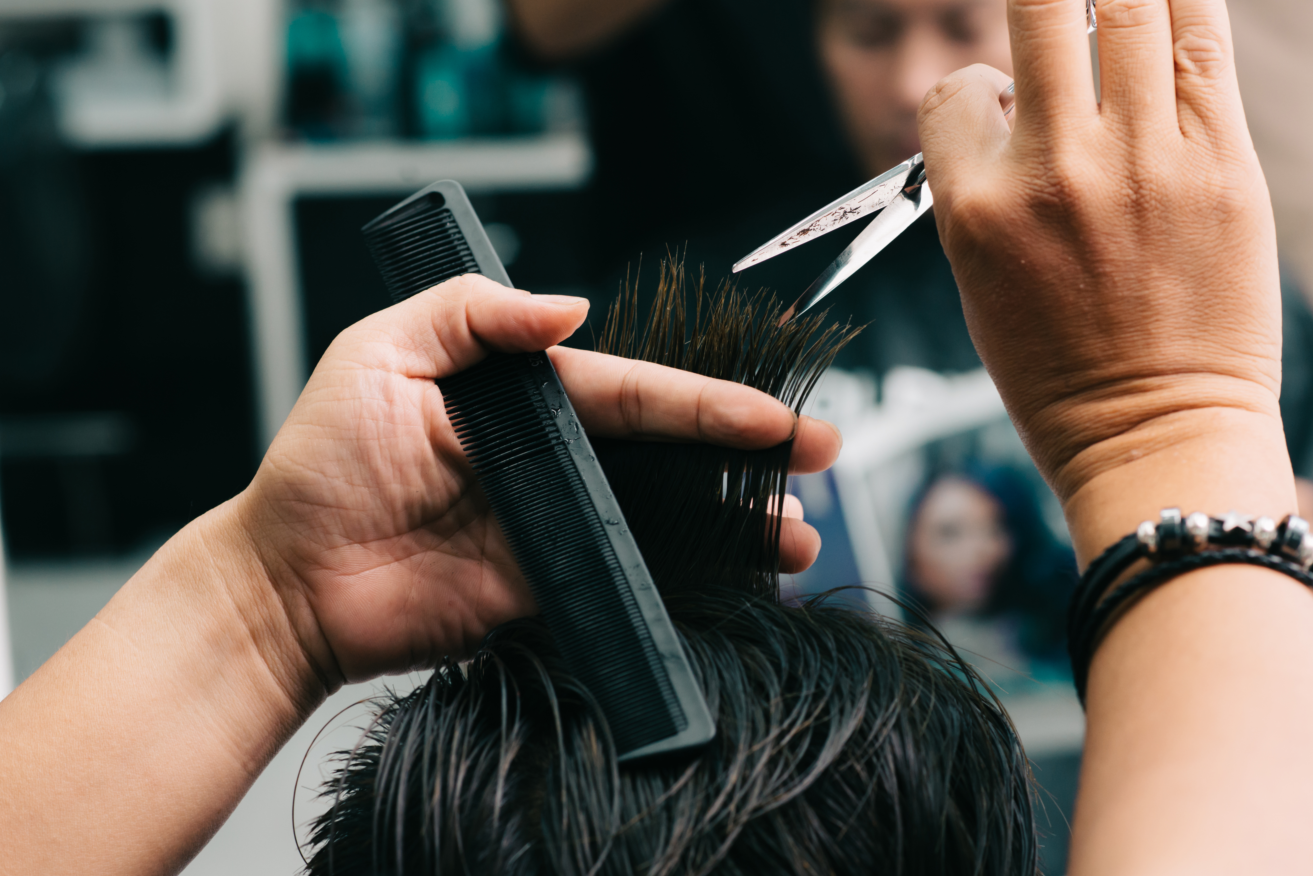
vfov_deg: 12.0
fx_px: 4159
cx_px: 692
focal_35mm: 114
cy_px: 445
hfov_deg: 17.9
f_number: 5.6
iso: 800
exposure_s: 1/160
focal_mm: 85
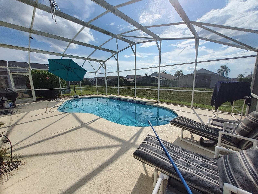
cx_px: 129
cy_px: 97
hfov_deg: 106.2
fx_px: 97
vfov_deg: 89.9
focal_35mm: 13
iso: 50
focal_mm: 1.13
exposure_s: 1/1785
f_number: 2.2
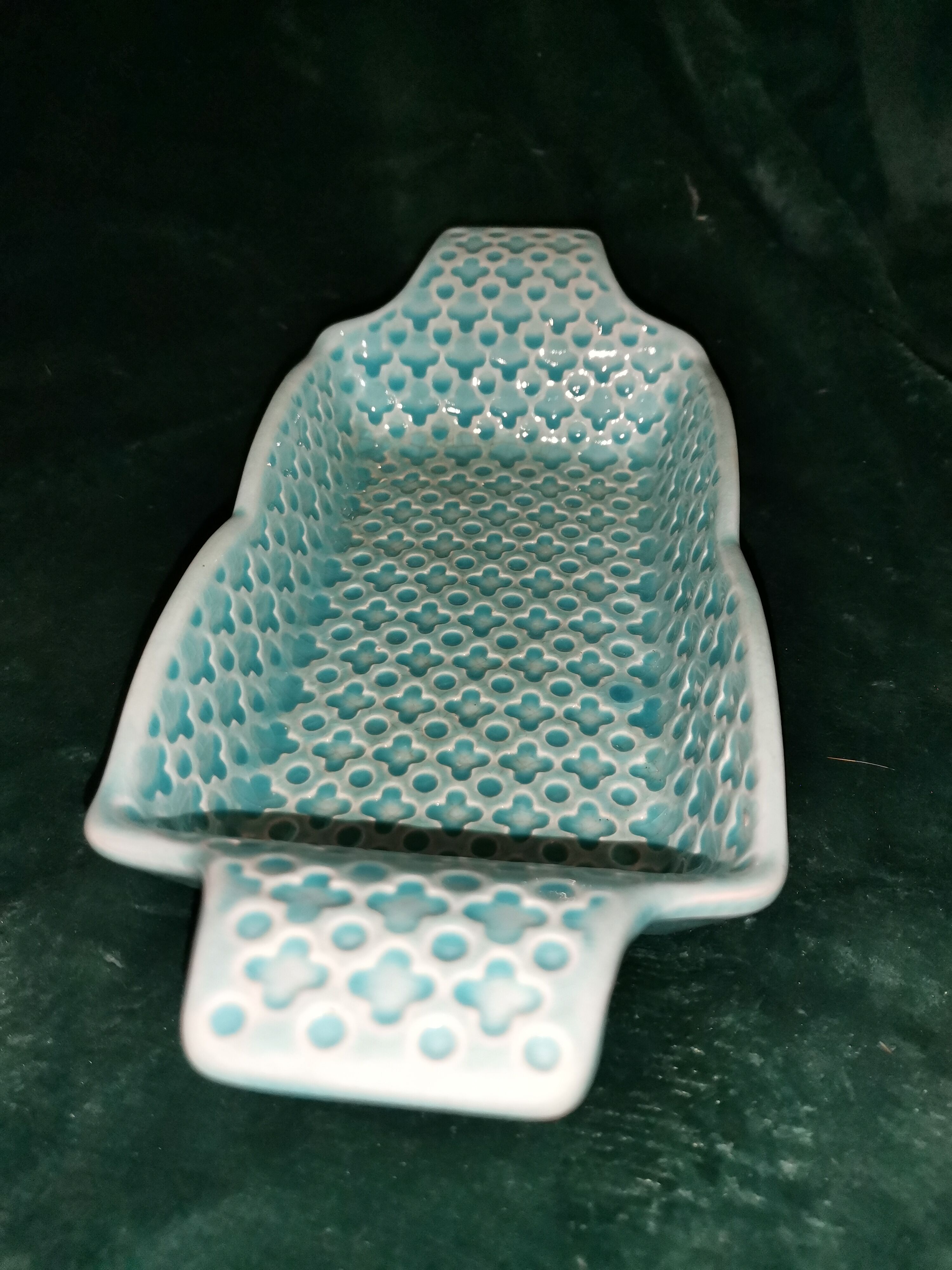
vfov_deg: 67.3
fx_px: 953
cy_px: 635
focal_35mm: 26
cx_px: 476
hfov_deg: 53.1
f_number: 1.8
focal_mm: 4.75
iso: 250
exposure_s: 1/50
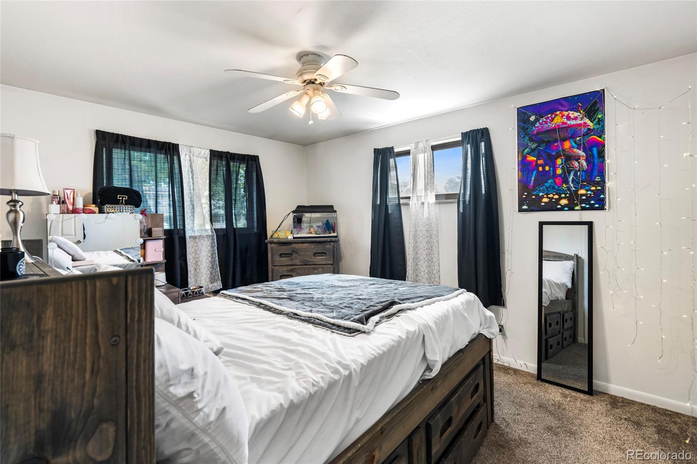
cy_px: 232
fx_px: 319
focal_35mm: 16
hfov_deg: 95.0
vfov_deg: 72.0
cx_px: 348
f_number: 7.1
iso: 320
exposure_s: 1/2.5
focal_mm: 16.5
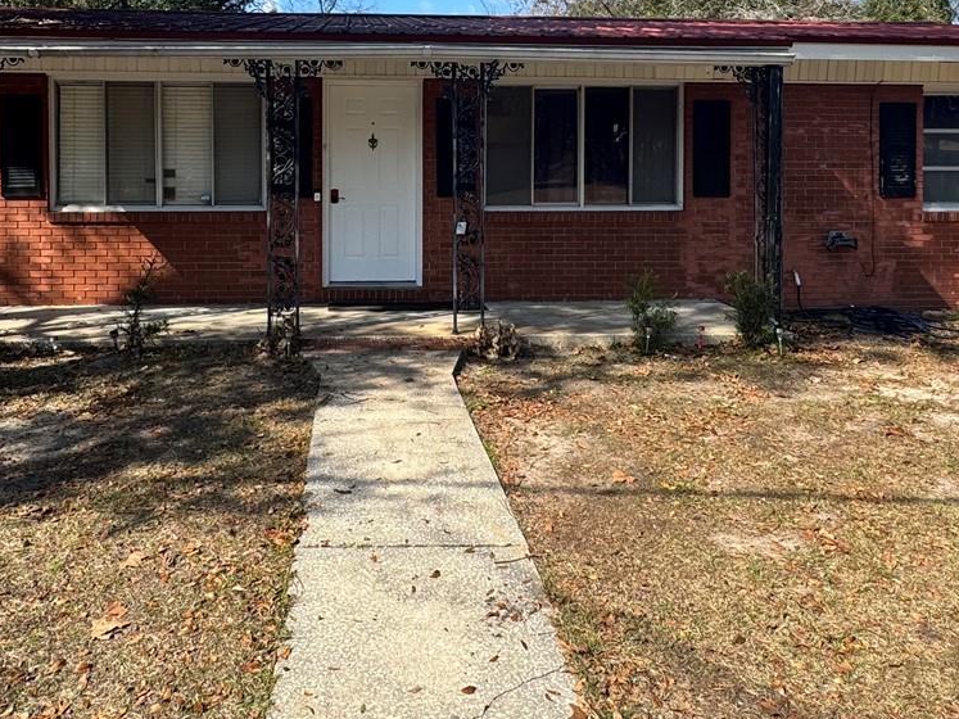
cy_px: 180
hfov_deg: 59.7
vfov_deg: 45.2
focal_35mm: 30
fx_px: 831
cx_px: 407
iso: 40
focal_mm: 2.22
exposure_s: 1/879
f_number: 2.2
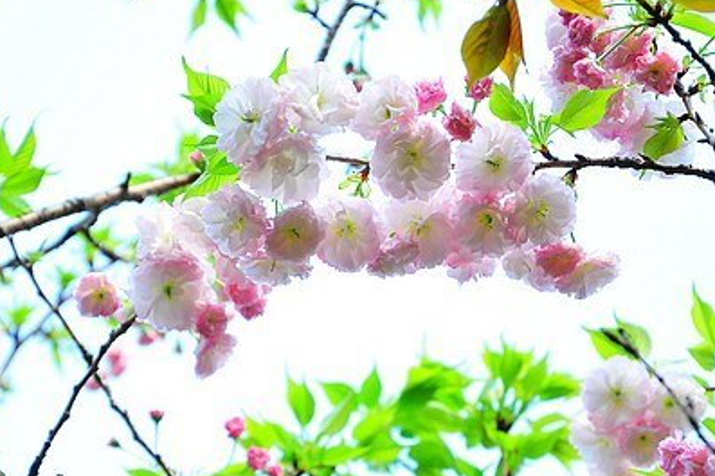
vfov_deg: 6.2
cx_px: 292
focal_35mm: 222
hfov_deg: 9.3
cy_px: 320
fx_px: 4405
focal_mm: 98
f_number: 5.6
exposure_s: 1/1000
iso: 1000
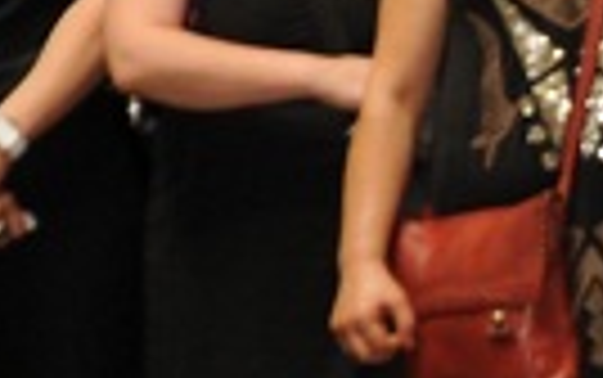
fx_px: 8059
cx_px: 1426
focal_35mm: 490
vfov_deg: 2.7
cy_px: 310
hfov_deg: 4.2
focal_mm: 50
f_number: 5
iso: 200
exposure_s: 1/60
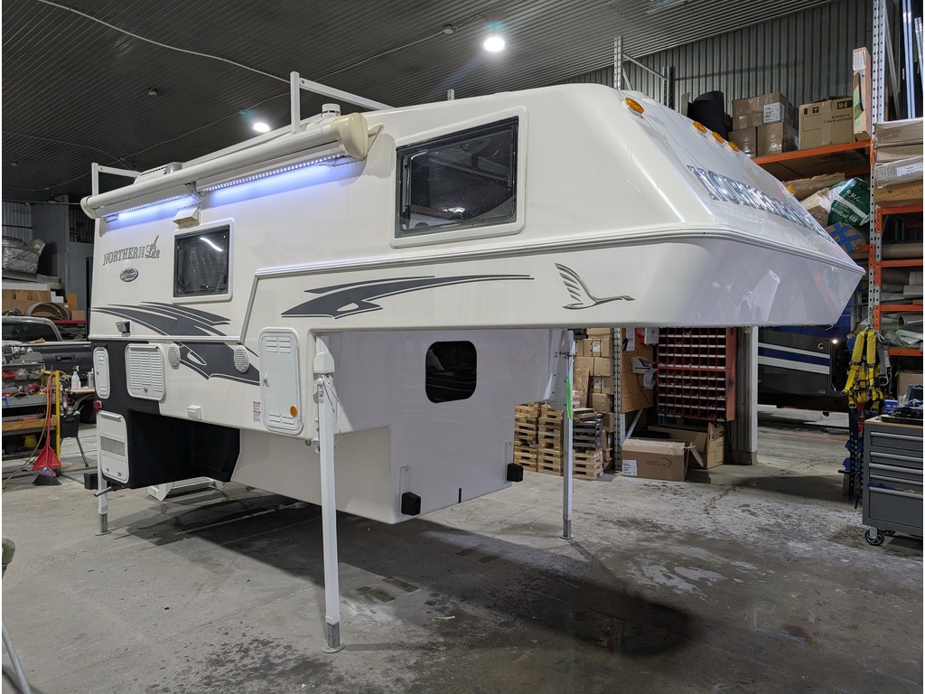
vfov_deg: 56.8
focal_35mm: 24
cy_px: 347
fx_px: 641
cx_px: 462
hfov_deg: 71.6
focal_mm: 6.9
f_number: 1.68
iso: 121
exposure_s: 1/120
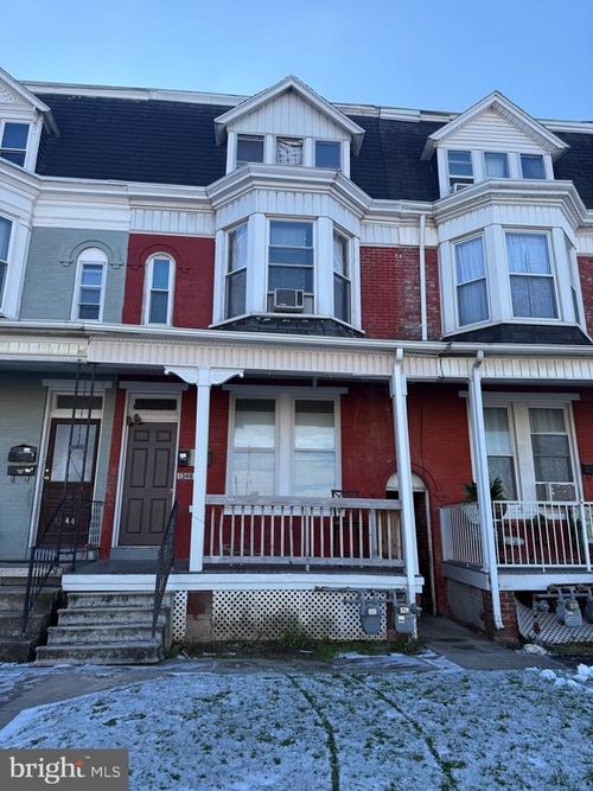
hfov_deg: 56.8
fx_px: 548
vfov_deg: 71.6
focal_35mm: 24
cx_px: 296
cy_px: 396
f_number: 1.78
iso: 100
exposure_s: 1/1653
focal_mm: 6.76
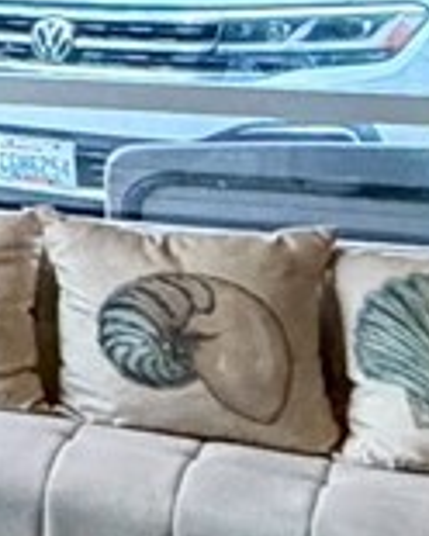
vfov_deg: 13.4
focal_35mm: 141
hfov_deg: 7.0
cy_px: -41
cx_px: -1460
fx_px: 2238
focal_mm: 2.22
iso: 200
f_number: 2.2
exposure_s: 1/60
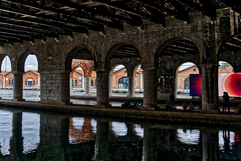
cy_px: 74
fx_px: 234
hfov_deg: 54.2
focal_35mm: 35
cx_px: 104
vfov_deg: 37.9
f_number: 3.5
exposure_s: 1/160
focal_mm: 16
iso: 100
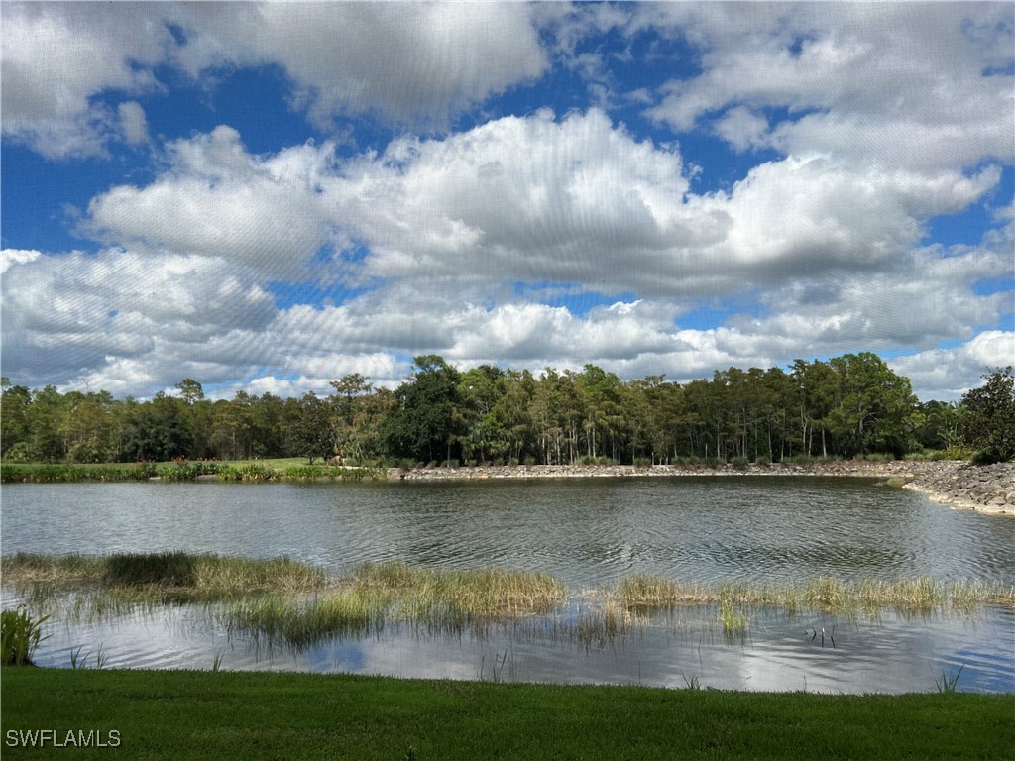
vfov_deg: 53.1
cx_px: 508
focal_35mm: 26
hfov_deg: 67.3
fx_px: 762
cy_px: 380
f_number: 1.5
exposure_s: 1/3460
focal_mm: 5.7
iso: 50
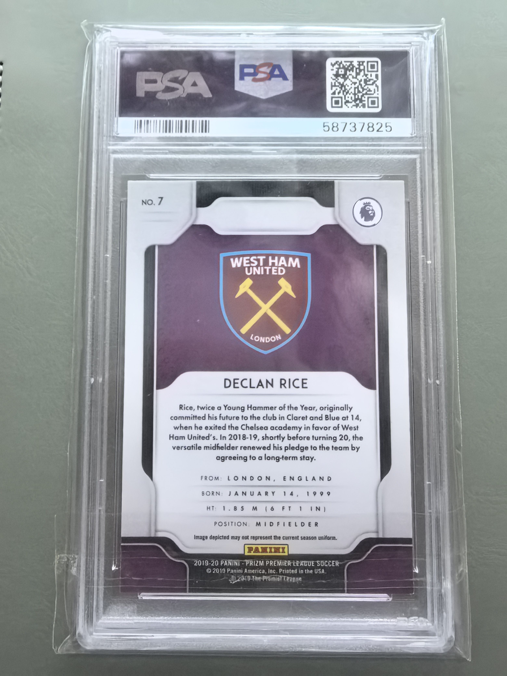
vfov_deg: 65.3
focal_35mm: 27
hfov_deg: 51.4
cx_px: 254
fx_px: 527
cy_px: 338
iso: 800
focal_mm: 1.95
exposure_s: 1/200
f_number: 2.2
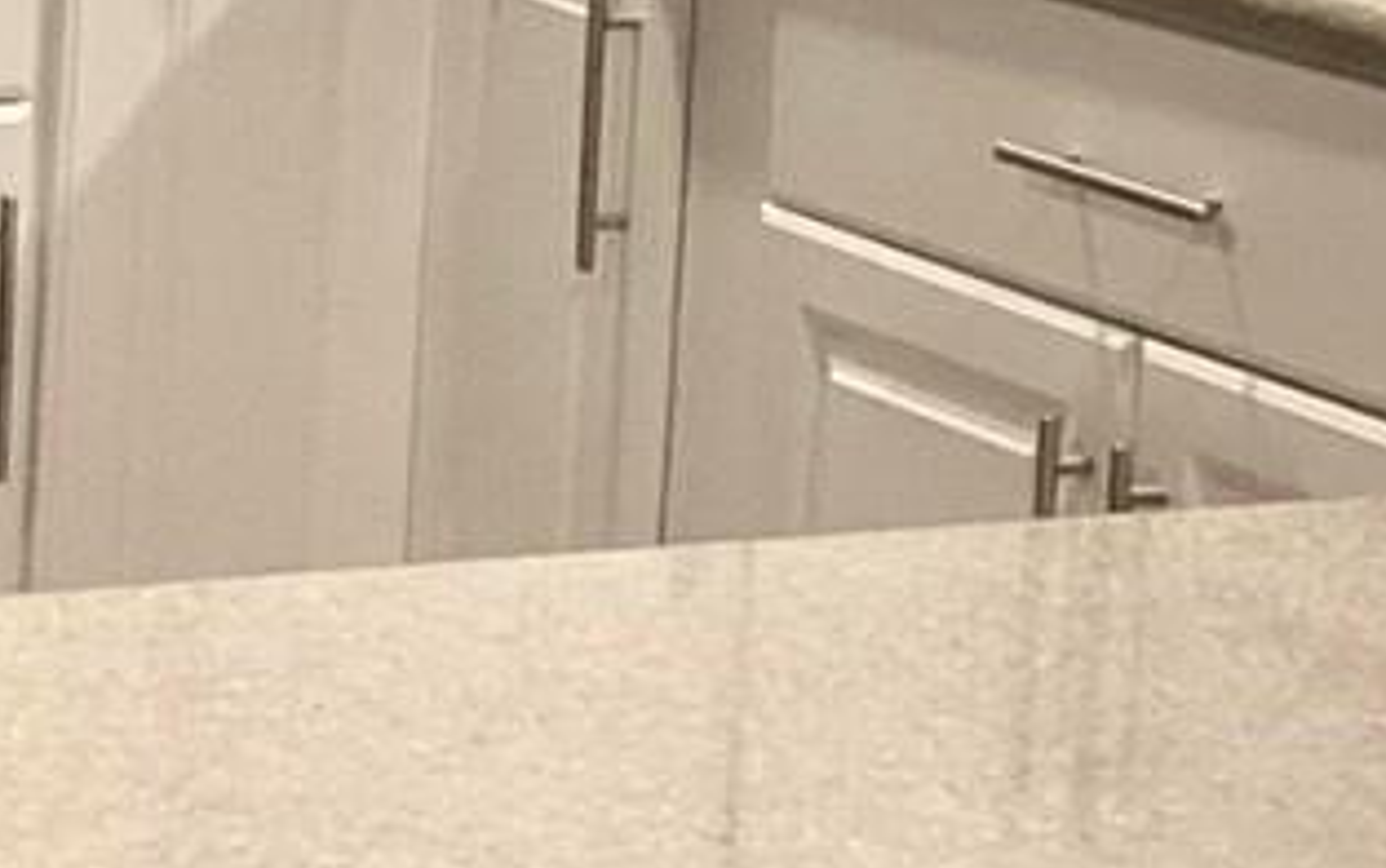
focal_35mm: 168
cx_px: -407
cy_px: -432
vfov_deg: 7.7
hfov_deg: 12.1
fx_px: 6349
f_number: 2.4
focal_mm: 3.3
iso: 320
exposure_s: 1/60
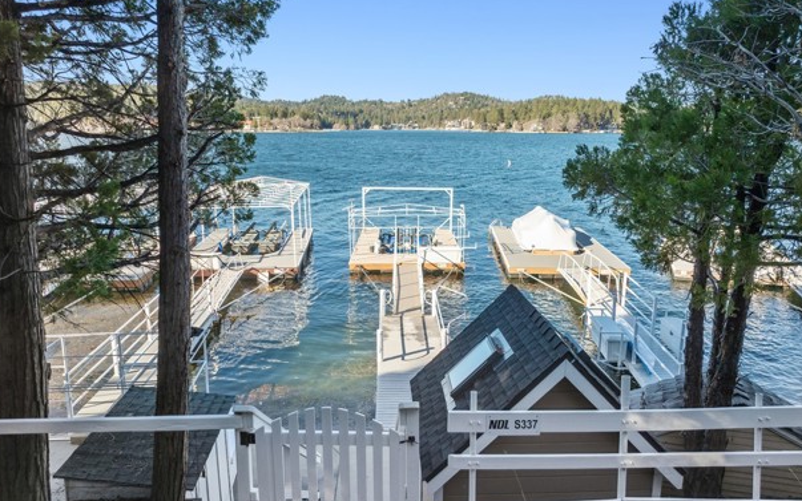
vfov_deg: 46.0
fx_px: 590
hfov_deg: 68.4
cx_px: 406
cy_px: 257
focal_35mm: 27
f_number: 2.8
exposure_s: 1/40
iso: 100
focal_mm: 12.3
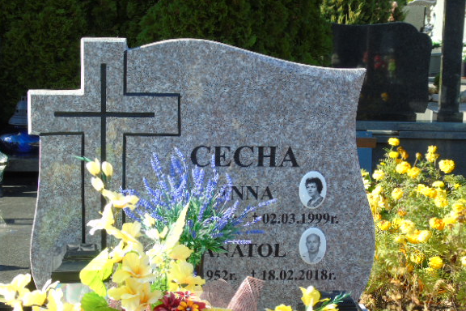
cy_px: 189
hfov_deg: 24.8
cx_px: 218
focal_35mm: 82
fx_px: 1061
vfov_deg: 16.6
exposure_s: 1/125
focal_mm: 13
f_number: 4.7
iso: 80
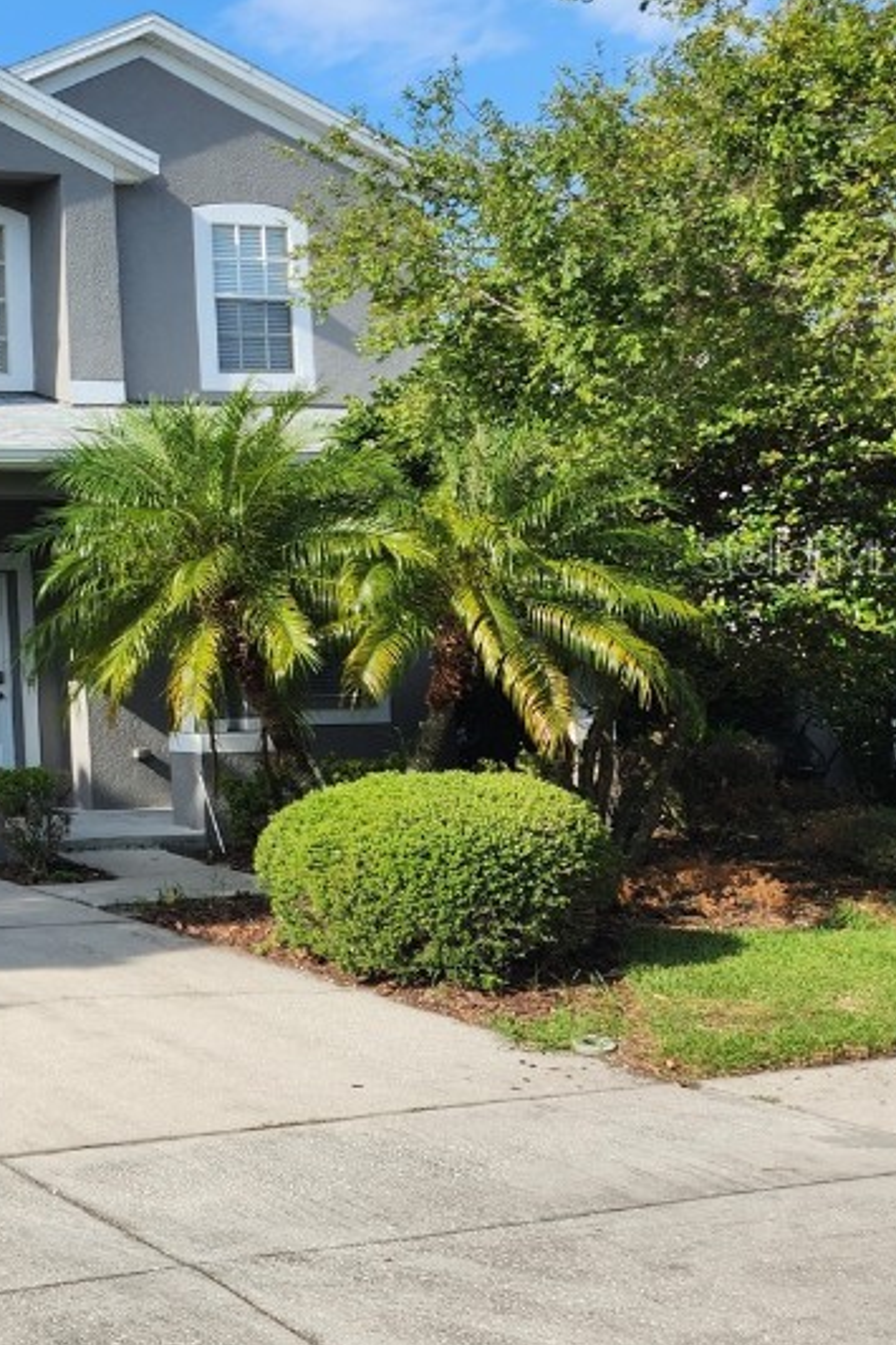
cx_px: -358
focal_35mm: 46
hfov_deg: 24.3
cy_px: 555
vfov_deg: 42.6
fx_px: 1718
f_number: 1.8
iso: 20
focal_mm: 5.4
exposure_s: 1/973
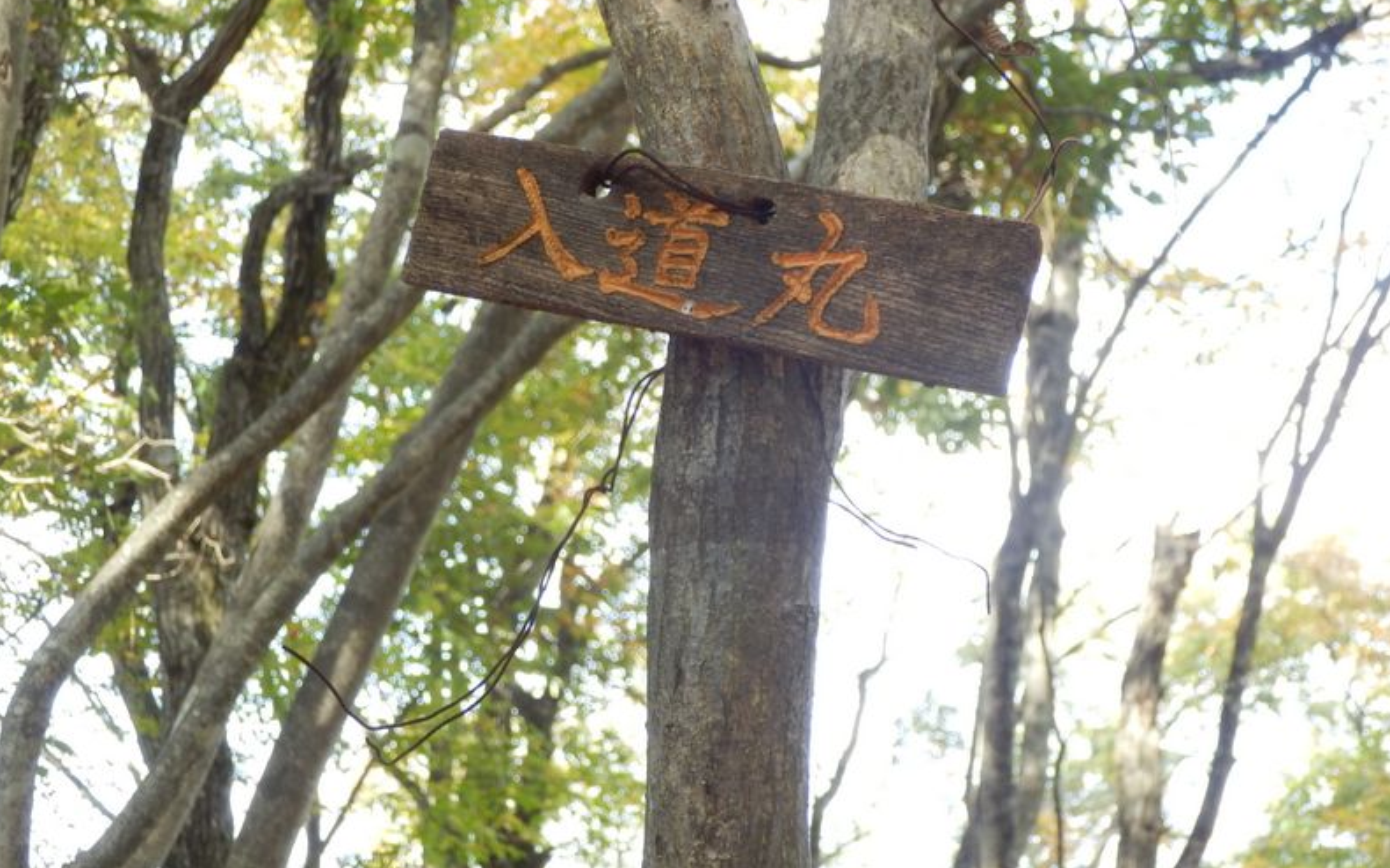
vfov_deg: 17.6
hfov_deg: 27.9
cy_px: 471
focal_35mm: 74
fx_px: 2803
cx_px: 692
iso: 200
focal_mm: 12.3
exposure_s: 1/80
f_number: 4.8
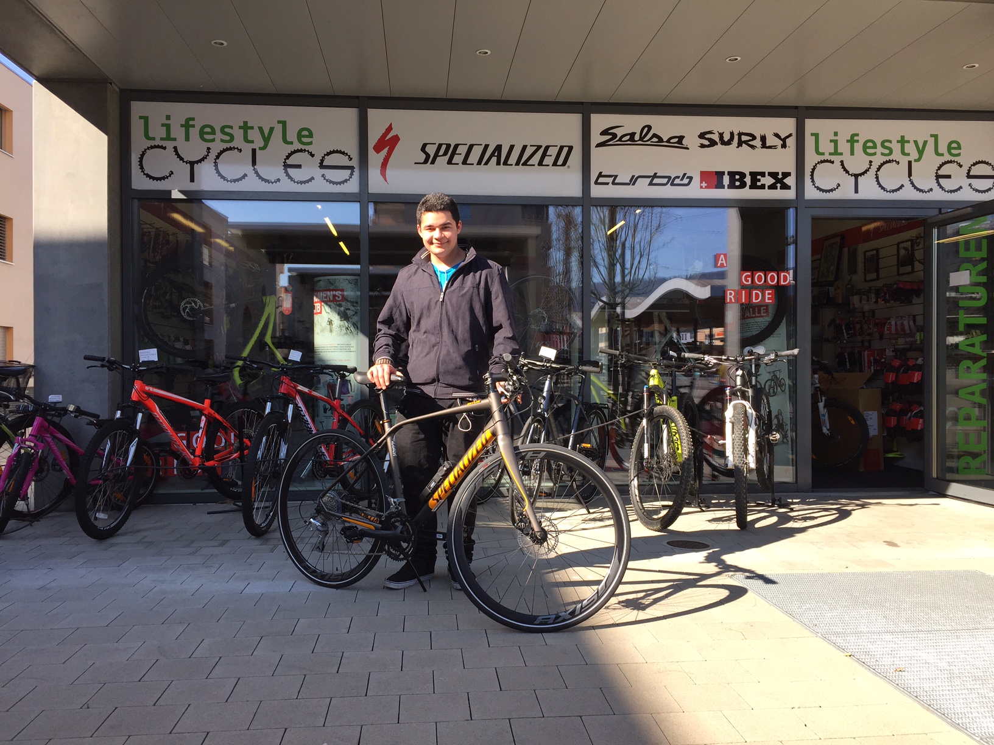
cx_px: 497
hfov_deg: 61.7
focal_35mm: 29
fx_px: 833
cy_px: 372
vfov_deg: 48.2
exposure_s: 1/549
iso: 32
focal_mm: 4.15
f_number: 2.2
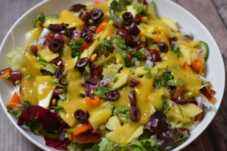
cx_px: 114
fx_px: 331
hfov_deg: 37.9
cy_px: 76
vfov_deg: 25.7
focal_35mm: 52
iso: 400
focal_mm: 35
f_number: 3.2
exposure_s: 1/125
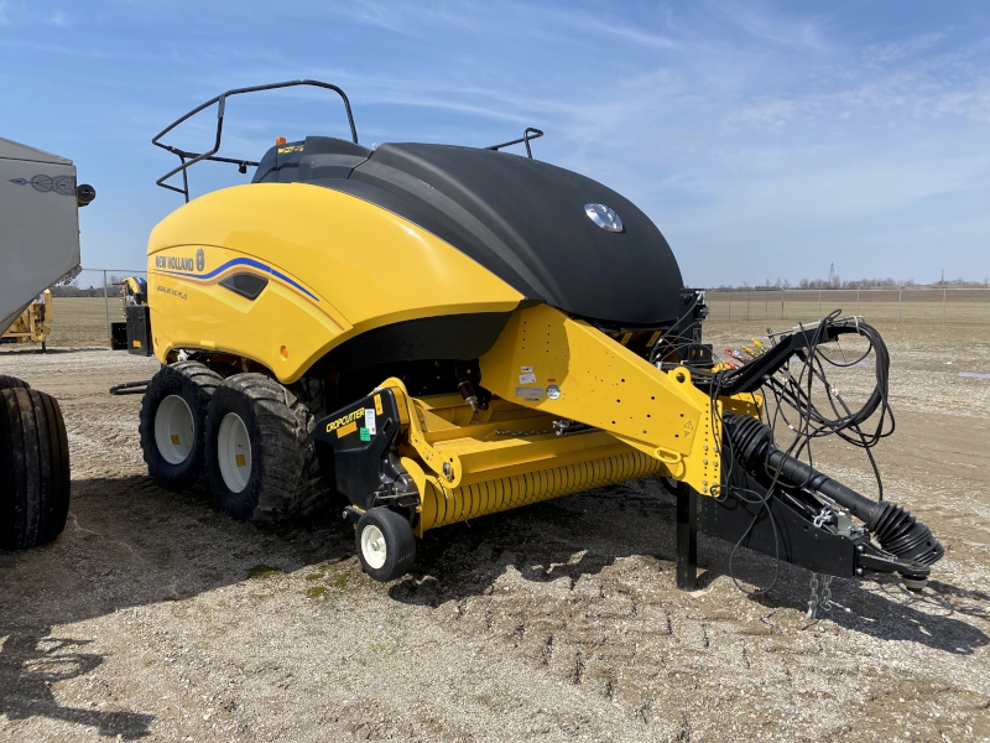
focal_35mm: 26
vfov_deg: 53.1
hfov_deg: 67.3
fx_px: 744
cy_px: 372
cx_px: 495
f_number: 1.8
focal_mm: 4.25
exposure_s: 1/3497
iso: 32
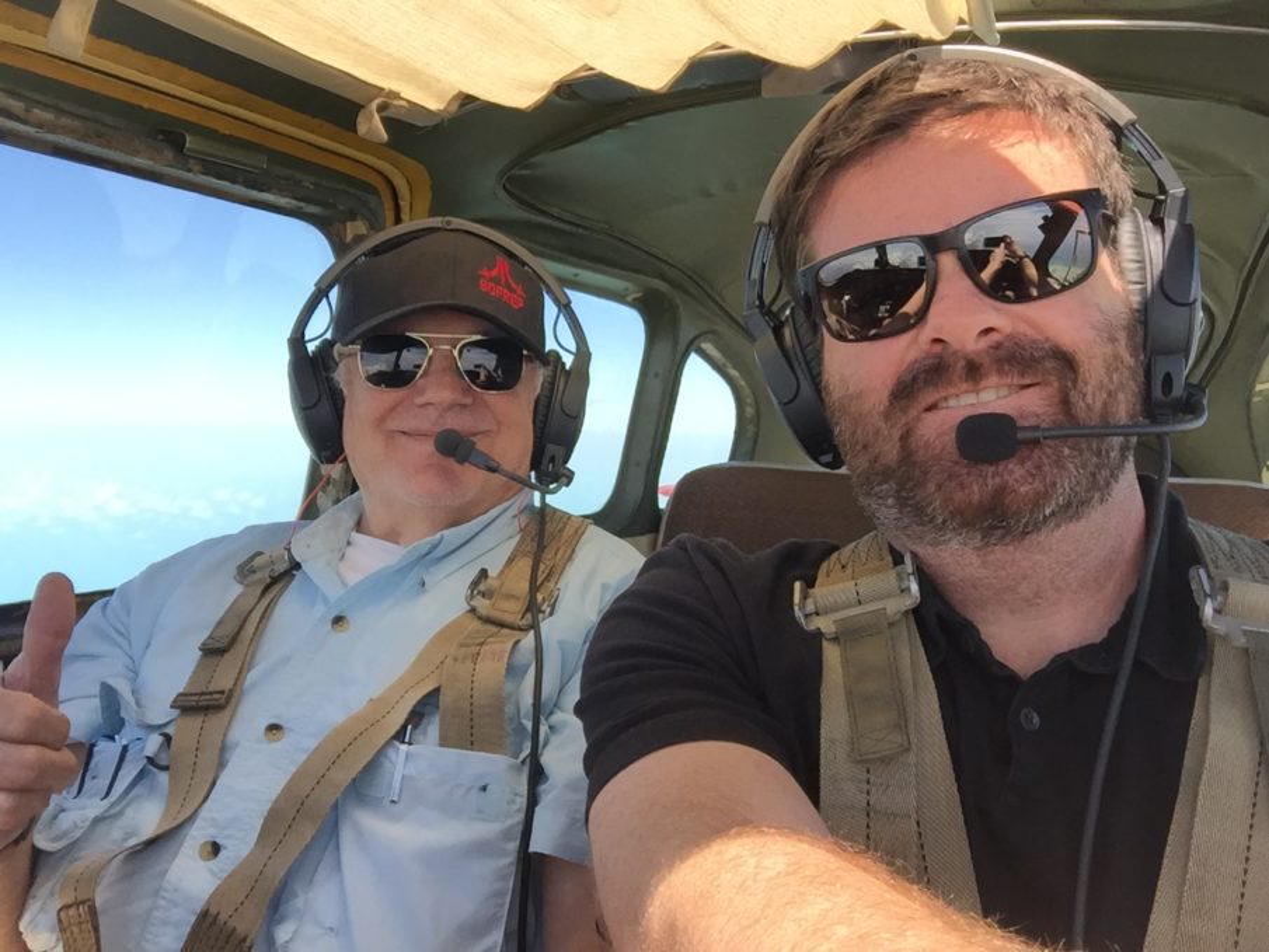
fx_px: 1137
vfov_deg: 45.5
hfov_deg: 58.3
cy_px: 476
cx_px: 634
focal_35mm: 31
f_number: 2.2
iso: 32
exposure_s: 1/268
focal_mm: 2.65
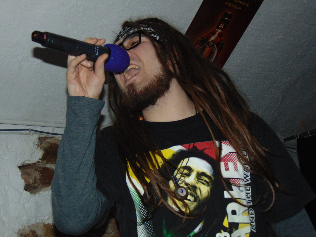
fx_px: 456
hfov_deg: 38.2
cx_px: 158
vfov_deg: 29.1
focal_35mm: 50
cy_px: 118
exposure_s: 1/60
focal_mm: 9
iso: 200
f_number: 3.5
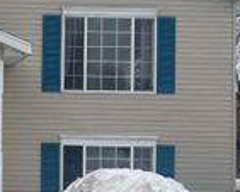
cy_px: 118
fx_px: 640
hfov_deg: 19.1
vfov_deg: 17.1
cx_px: -100
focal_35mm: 90
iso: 50
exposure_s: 1/7463
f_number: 1.5
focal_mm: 5.7
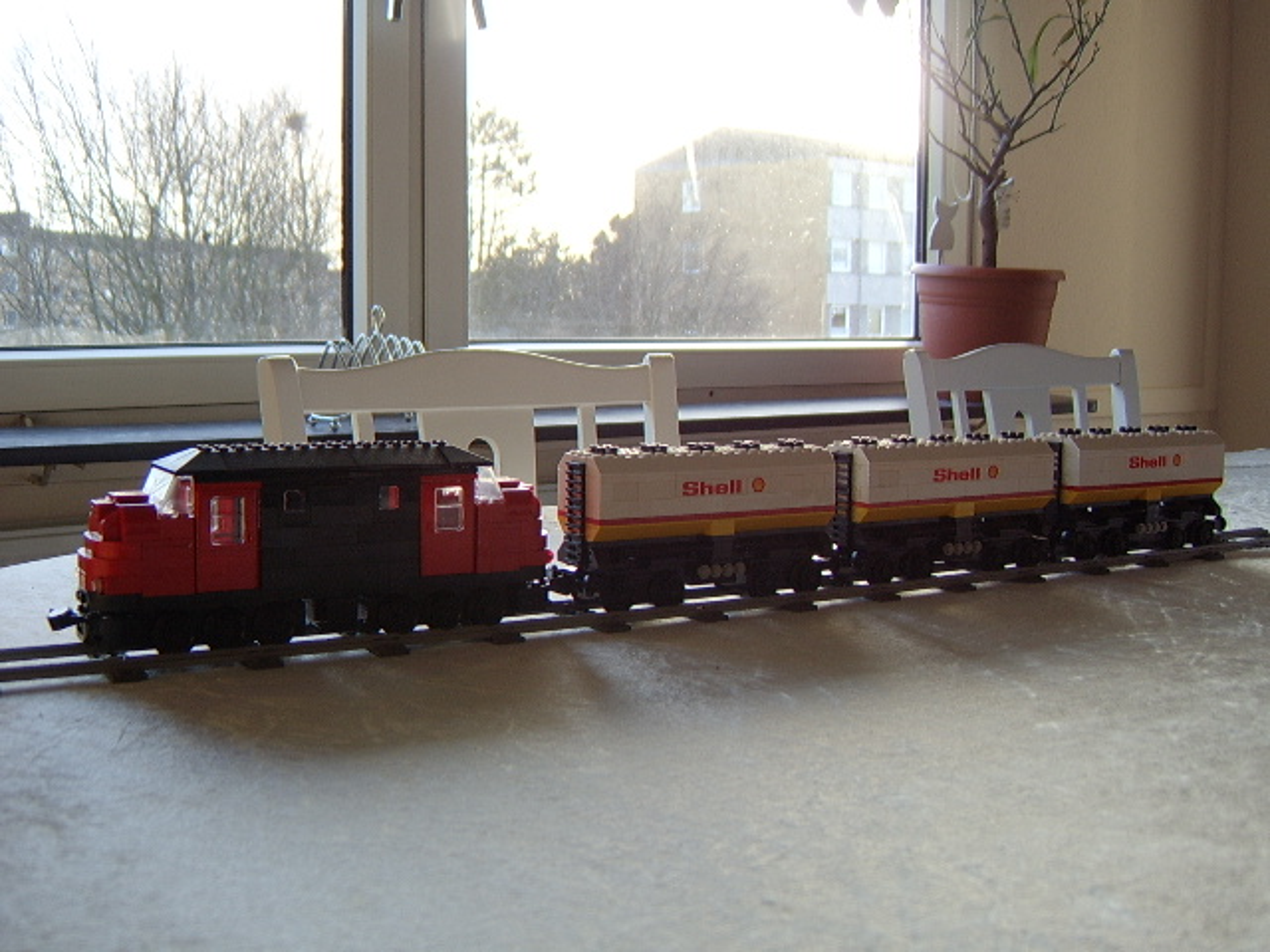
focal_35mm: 31
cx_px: 635
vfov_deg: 45.4
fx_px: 1137
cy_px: 476
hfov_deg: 58.4
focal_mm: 8.13
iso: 100
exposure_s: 1/50
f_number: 2.7
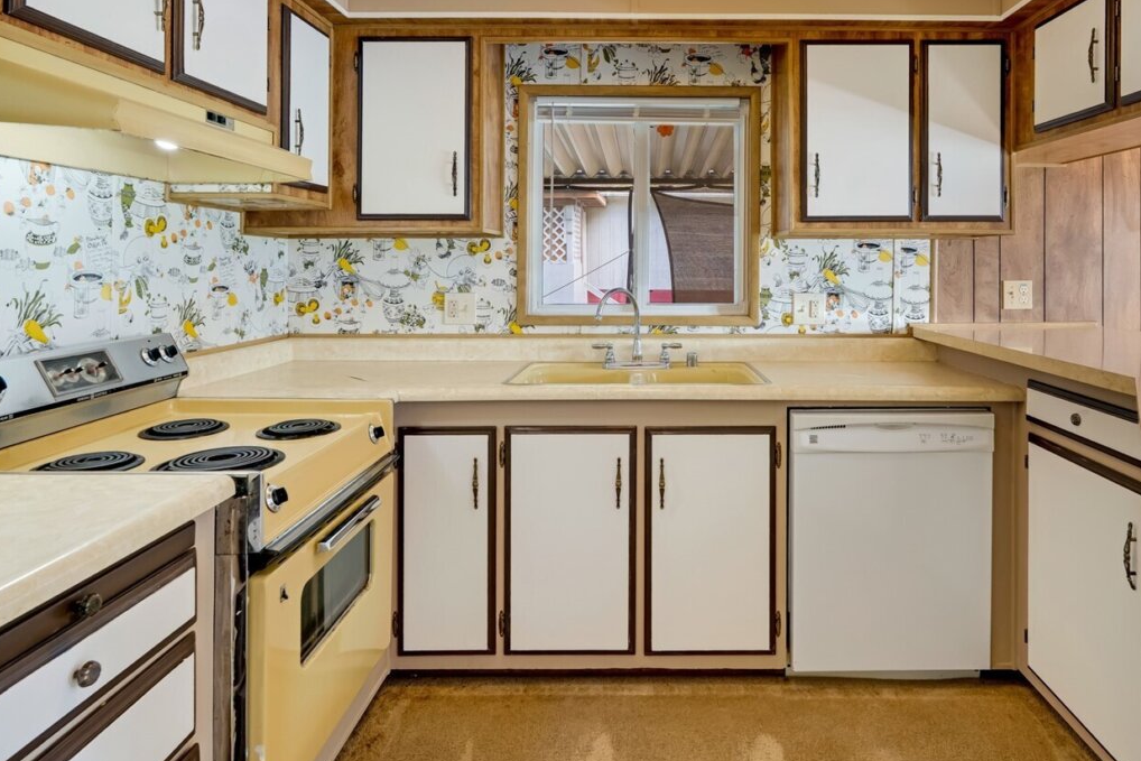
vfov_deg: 54.9
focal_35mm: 23
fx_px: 719
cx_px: 633
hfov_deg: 76.6
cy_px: 268
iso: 400
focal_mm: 16.5
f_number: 8
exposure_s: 1/160
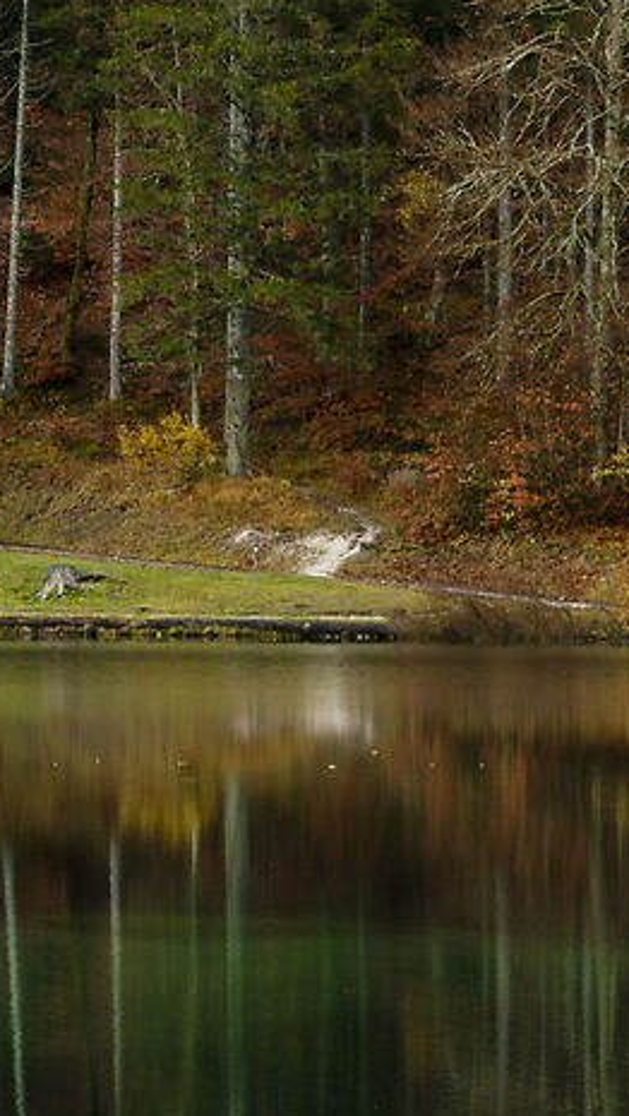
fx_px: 5923
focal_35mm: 200
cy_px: 784
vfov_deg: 10.8
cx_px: 1316
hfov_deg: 5.9
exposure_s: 1/8
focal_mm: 37
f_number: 13
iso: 100
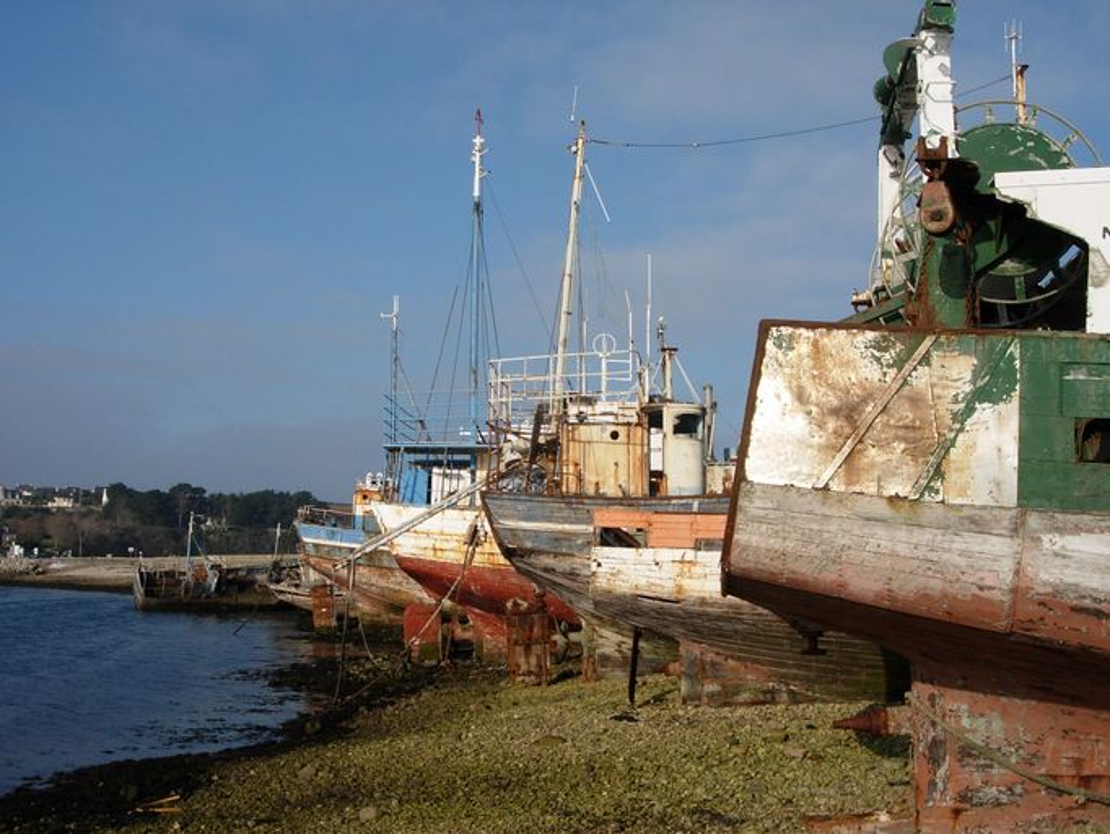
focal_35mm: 38
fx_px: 1219
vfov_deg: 37.7
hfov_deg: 49.0
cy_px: 417
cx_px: 555
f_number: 4.8
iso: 79
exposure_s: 1/1183
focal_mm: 7.8
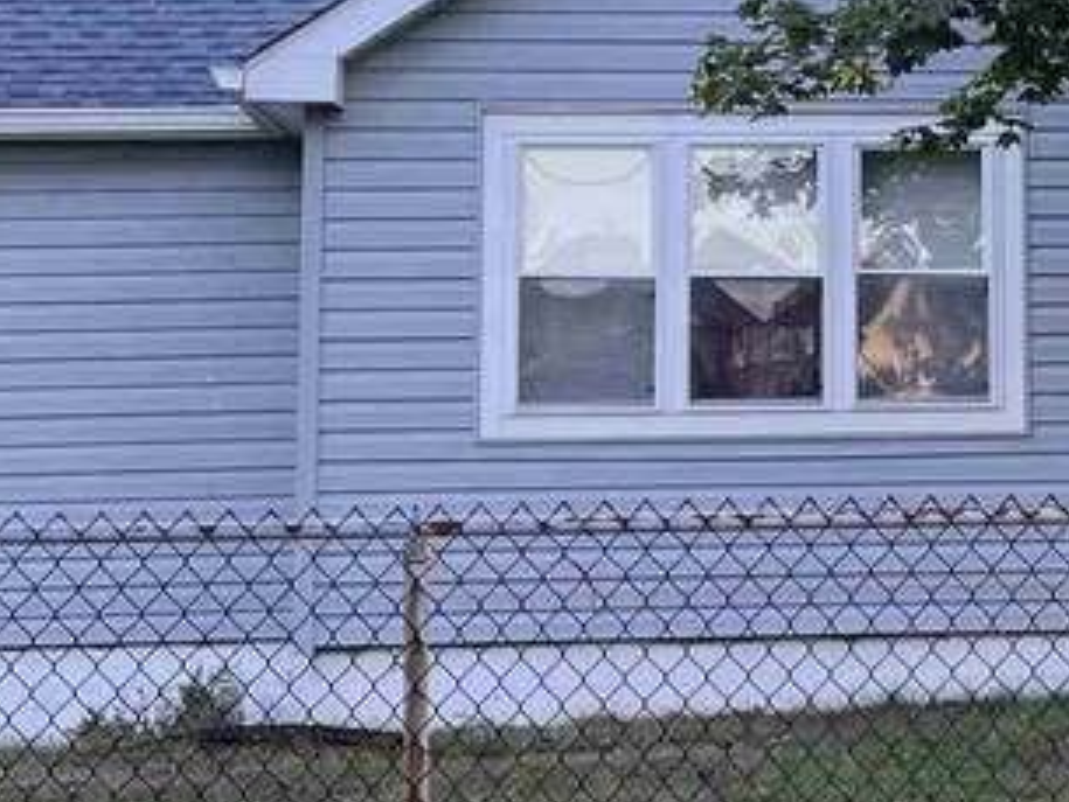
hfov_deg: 17.6
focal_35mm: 109
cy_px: 102
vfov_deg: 13.5
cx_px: 1076
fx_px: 3367
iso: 32
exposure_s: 1/138
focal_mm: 4.2
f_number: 1.6
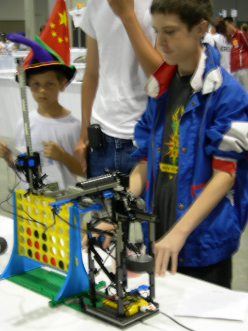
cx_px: 124
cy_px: 166
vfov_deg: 29.4
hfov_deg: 22.3
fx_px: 630
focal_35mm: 66
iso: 64
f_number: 3.5
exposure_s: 1/4.9
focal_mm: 13.7
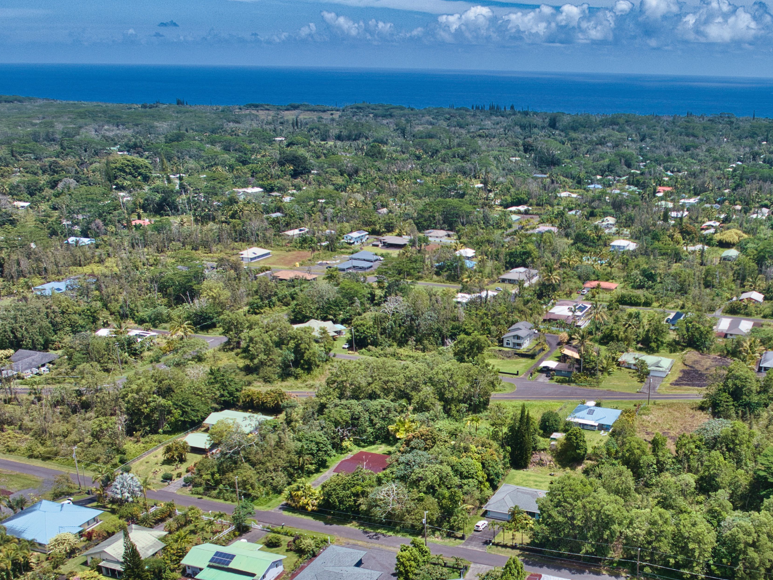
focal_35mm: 38
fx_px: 849
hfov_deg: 47.8
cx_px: 542
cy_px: 436
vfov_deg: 36.8
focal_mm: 12.29
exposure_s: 1/1250
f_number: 4
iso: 100
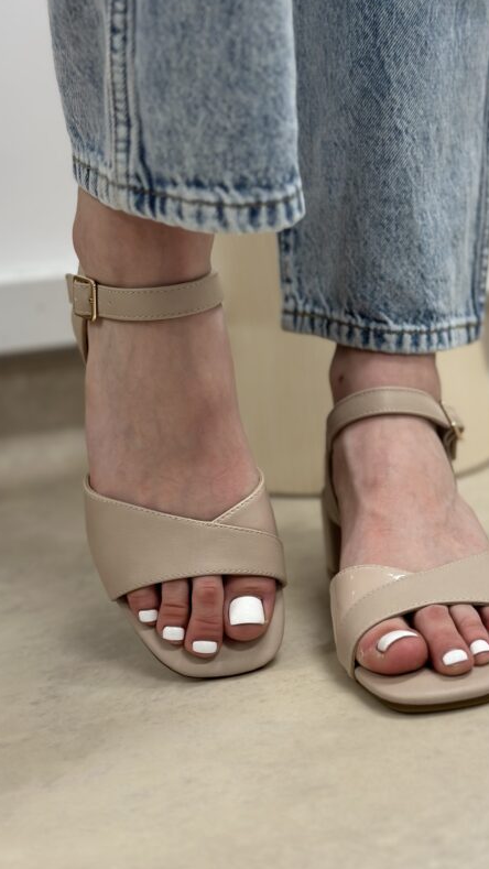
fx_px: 1221
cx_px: 306
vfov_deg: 39.2
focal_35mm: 53
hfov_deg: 22.6
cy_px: 432
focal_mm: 6.86
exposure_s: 1/68
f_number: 1.78
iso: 125
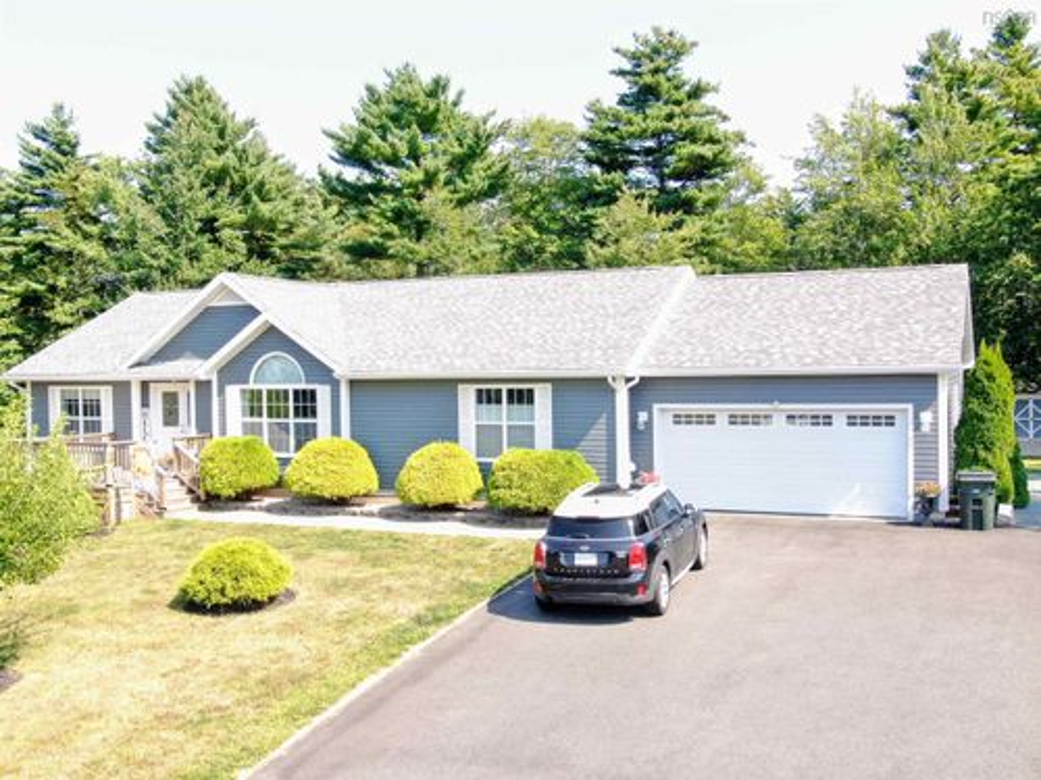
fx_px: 1113
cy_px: 390
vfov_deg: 38.7
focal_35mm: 37
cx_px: 520
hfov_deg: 50.1
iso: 110
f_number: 3.4
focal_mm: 6.35
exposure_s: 1/200
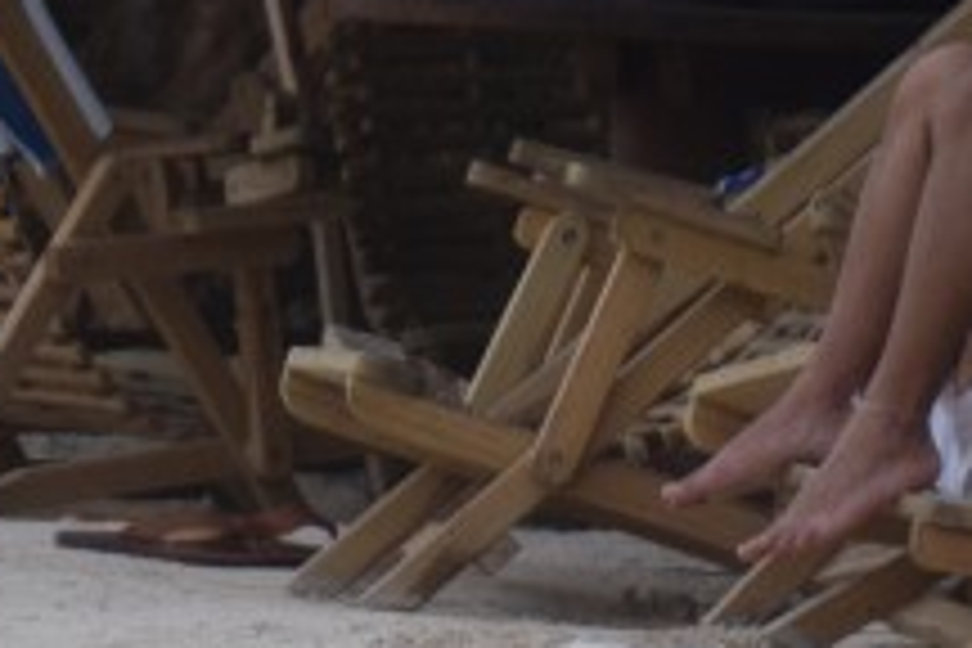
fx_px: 33595
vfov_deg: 1.1
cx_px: 580
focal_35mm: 1244
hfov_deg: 1.7
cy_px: 1246
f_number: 5.3
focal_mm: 175
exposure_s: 1/1250
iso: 400
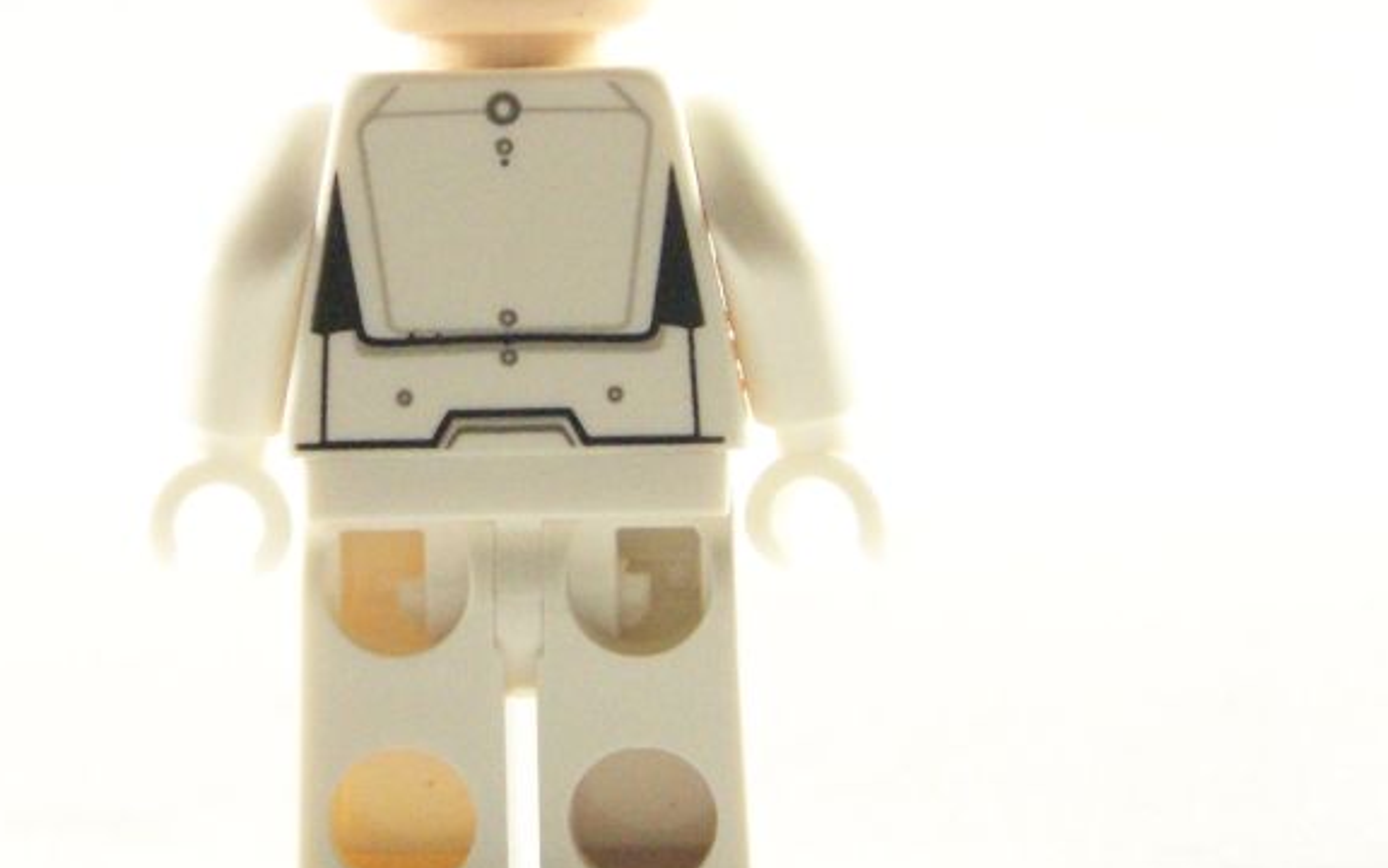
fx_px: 6695
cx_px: 545
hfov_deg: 11.8
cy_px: 224
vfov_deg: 7.4
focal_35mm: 177
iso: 400
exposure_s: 1/60
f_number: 3.2
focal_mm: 15.6
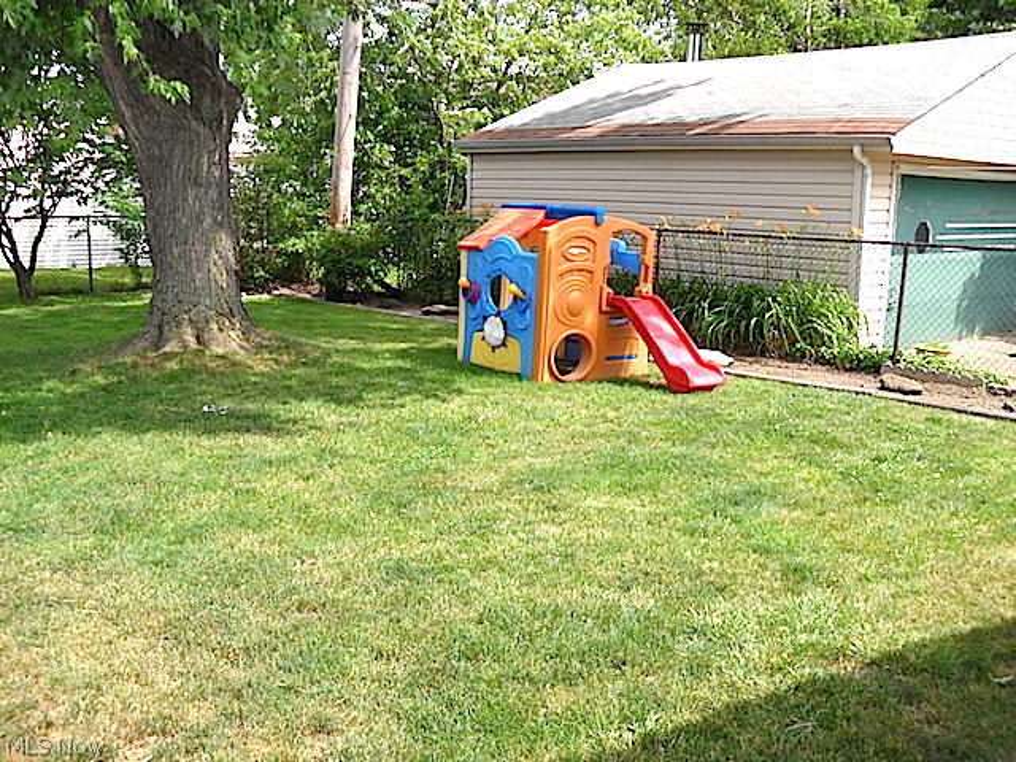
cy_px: 381
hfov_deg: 52.6
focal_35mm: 35
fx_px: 1027
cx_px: 508
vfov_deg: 40.7
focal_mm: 6.3
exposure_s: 1/750
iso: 80
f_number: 3
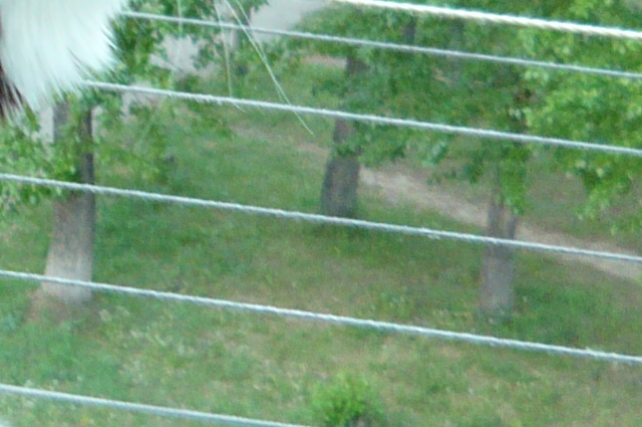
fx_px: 3102
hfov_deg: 11.5
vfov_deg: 7.9
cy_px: 70
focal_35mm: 174
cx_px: -237
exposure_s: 1/30
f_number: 2.8
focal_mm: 5.5
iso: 160
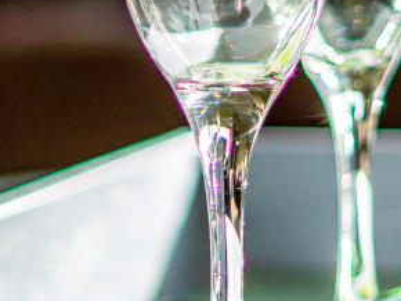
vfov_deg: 5.5
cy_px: -65
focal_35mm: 268
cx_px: 189
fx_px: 3107
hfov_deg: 7.4
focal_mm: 50
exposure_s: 1/1250
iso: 100
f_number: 1.8
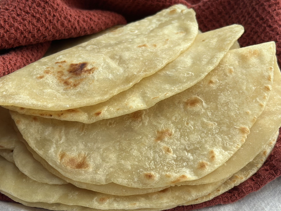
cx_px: 147
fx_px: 601
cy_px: 121
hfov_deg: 26.3
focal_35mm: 74
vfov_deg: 19.9
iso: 80
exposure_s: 1/244
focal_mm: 6.86
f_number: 1.78
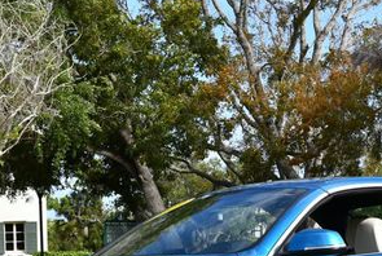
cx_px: 223
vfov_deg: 13.1
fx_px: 1106
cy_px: 250
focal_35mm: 104
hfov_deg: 19.6
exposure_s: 1/250
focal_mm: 24
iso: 125
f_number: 8
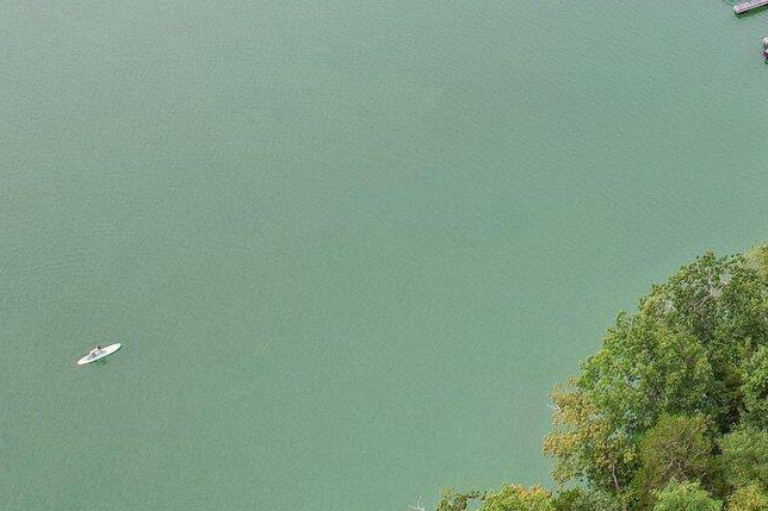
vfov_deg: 17.9
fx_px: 1493
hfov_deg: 23.9
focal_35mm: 70
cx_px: 1092
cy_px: -189
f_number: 2.8
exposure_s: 1/1000
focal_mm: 8.4
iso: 100
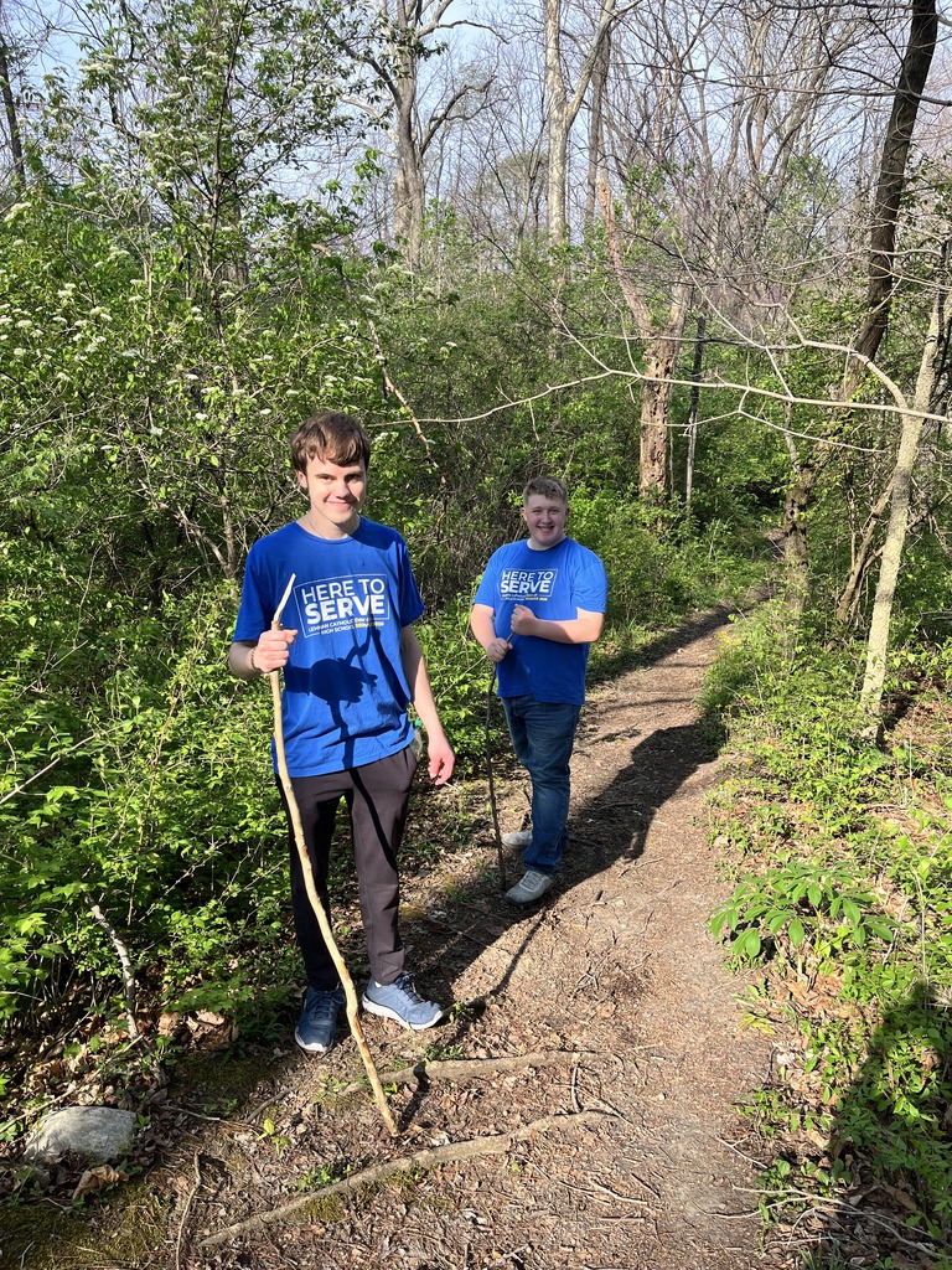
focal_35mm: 26
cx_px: 476
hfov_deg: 53.1
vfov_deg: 67.3
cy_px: 635
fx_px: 953
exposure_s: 1/1140
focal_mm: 5.1
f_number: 1.6
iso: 50
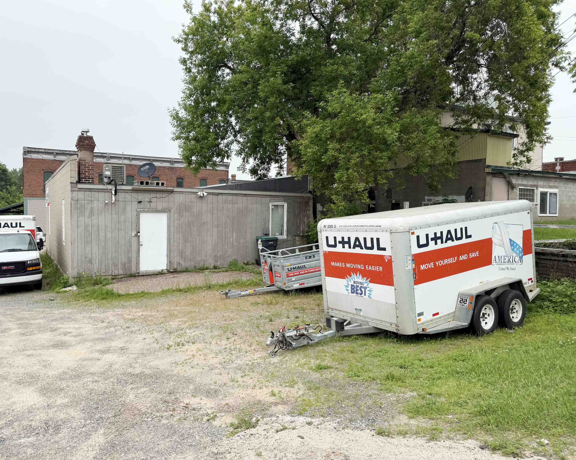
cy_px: 223
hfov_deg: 66.0
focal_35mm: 26
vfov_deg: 54.9
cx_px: 276
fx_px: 443
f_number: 1.78
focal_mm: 6.76
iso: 80
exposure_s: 1/1855
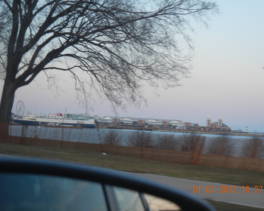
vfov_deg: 16.5
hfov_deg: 20.6
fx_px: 727
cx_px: 139
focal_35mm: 93
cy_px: 106
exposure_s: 1/39.7
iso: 160
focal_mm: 16
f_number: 4.4
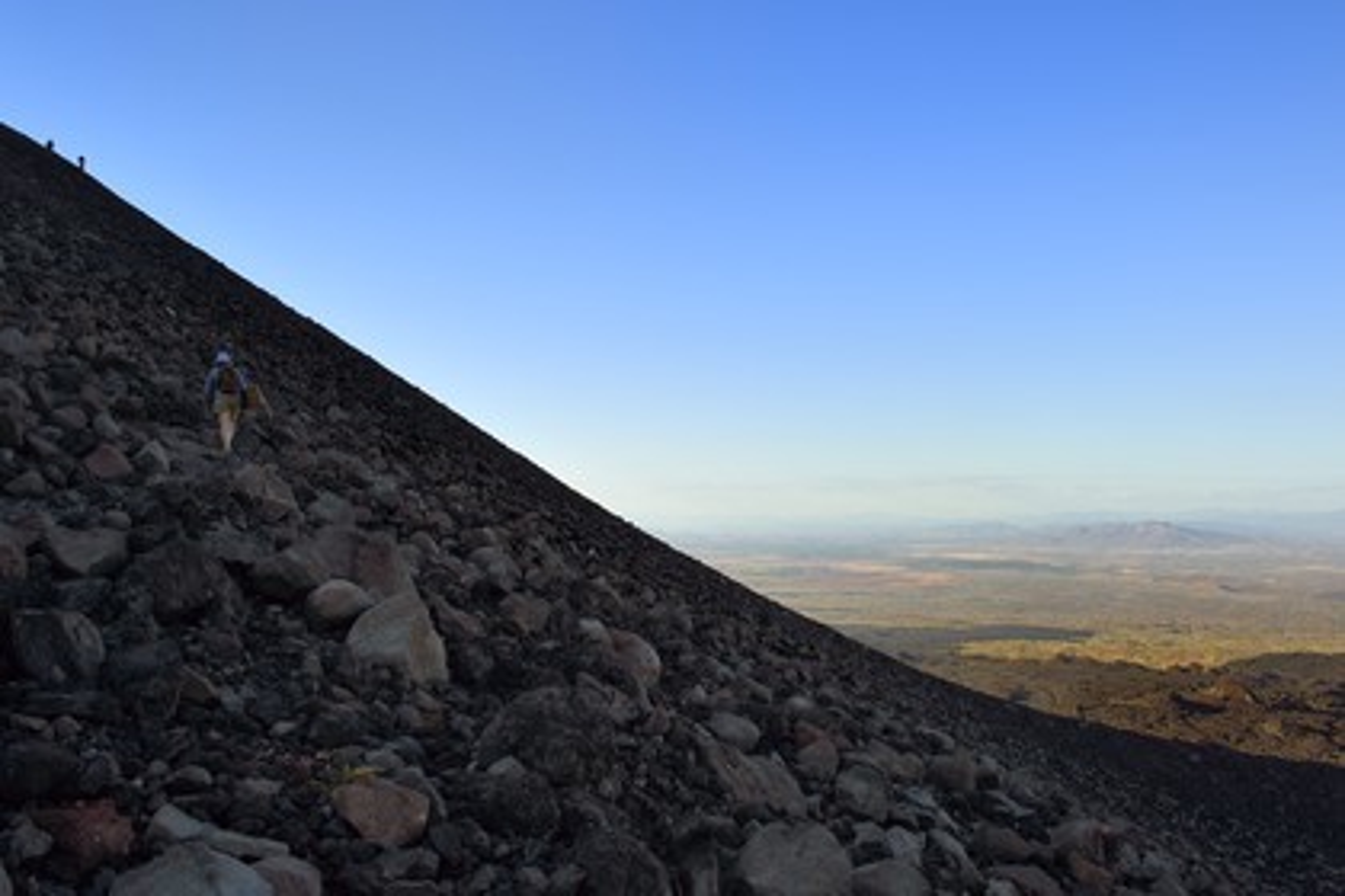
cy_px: 448
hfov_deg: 73.7
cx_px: 672
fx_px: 897
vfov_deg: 53.1
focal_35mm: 24
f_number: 11
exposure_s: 1/200
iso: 200
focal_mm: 24
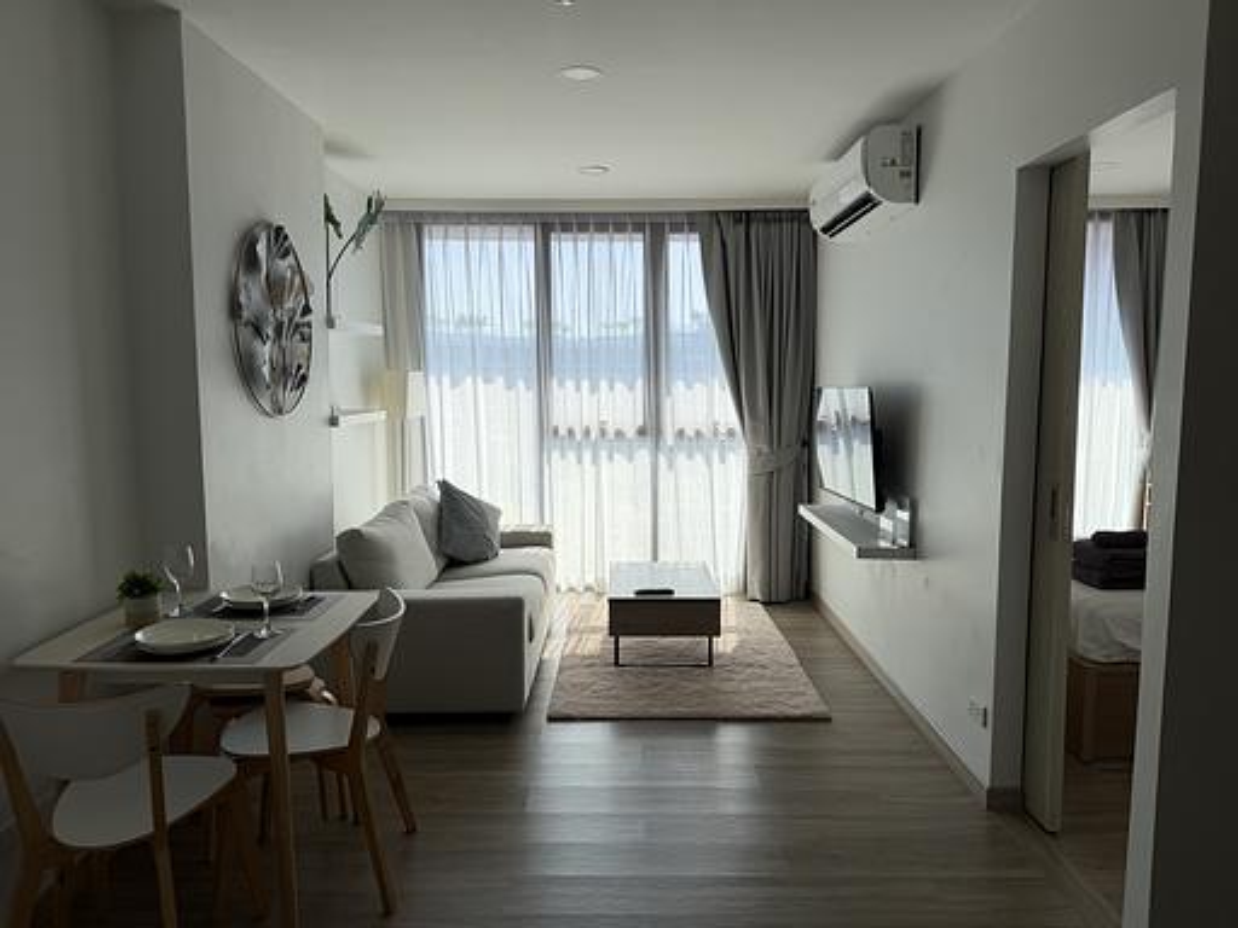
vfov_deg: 56.8
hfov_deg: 71.6
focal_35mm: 24
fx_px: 858
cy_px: 464
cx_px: 619
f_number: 1.78
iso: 80
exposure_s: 1/708
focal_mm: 6.76
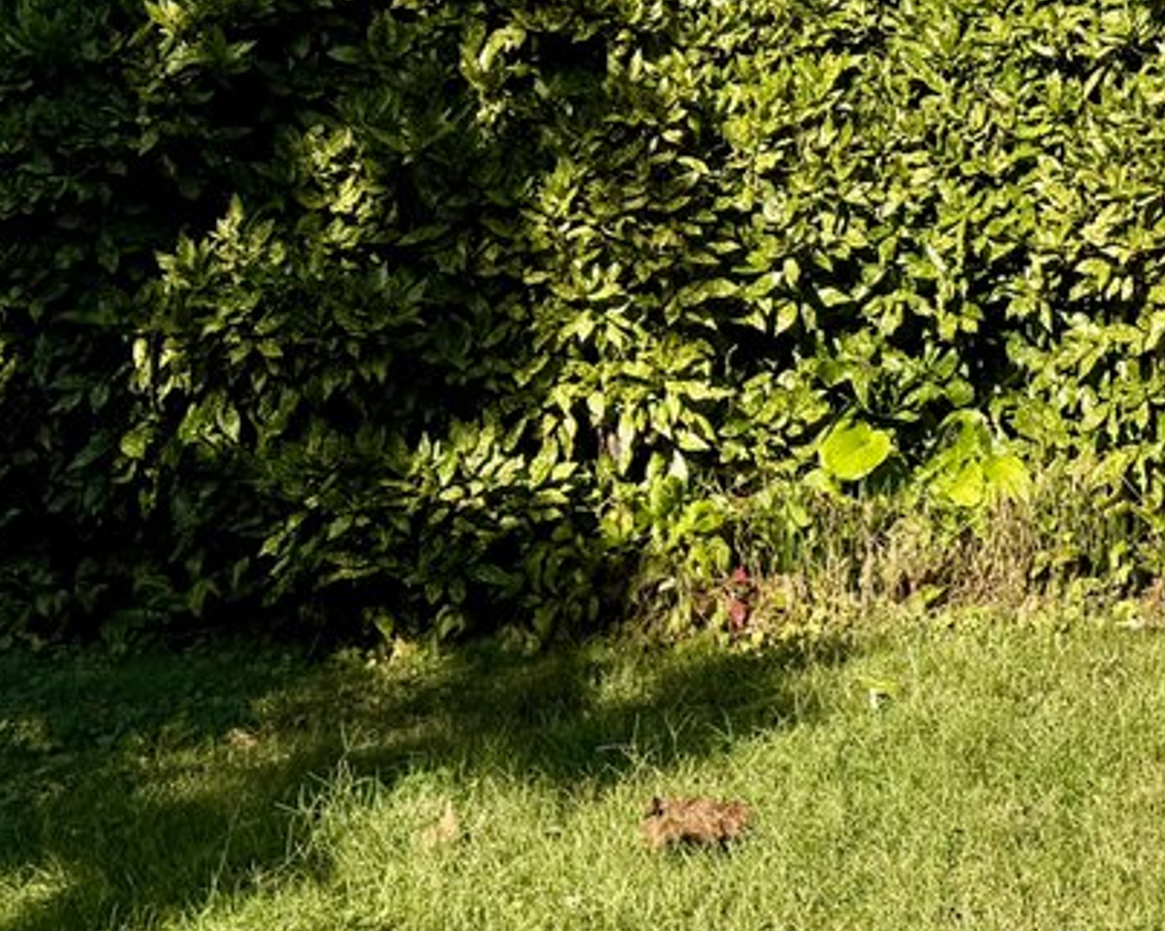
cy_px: -389
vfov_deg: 16.2
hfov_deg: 20.3
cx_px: 1430
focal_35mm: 88
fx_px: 3033
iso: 80
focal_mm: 6.76
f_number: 1.78
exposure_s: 1/3279
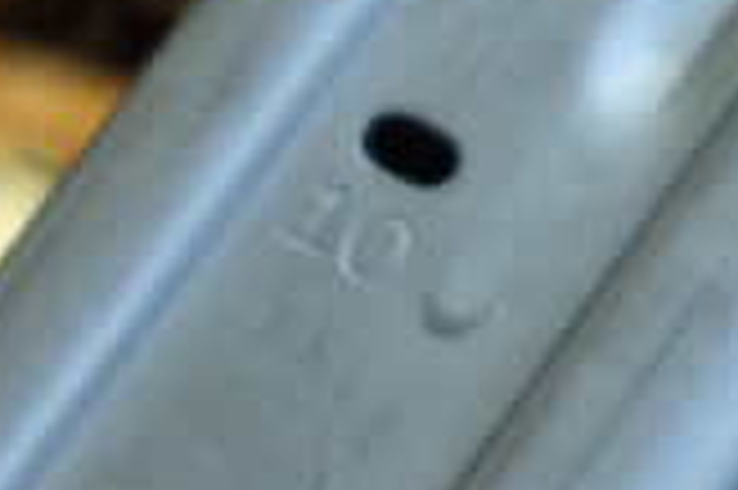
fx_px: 10608
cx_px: 621
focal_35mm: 518
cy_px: 748
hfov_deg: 4.0
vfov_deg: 2.6
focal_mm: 55
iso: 2000
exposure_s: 1/80
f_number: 4
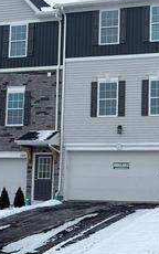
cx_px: 173
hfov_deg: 20.7
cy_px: 137
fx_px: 415
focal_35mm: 60
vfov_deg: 34.0
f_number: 1.6
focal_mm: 5.96
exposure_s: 1/2933
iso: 50
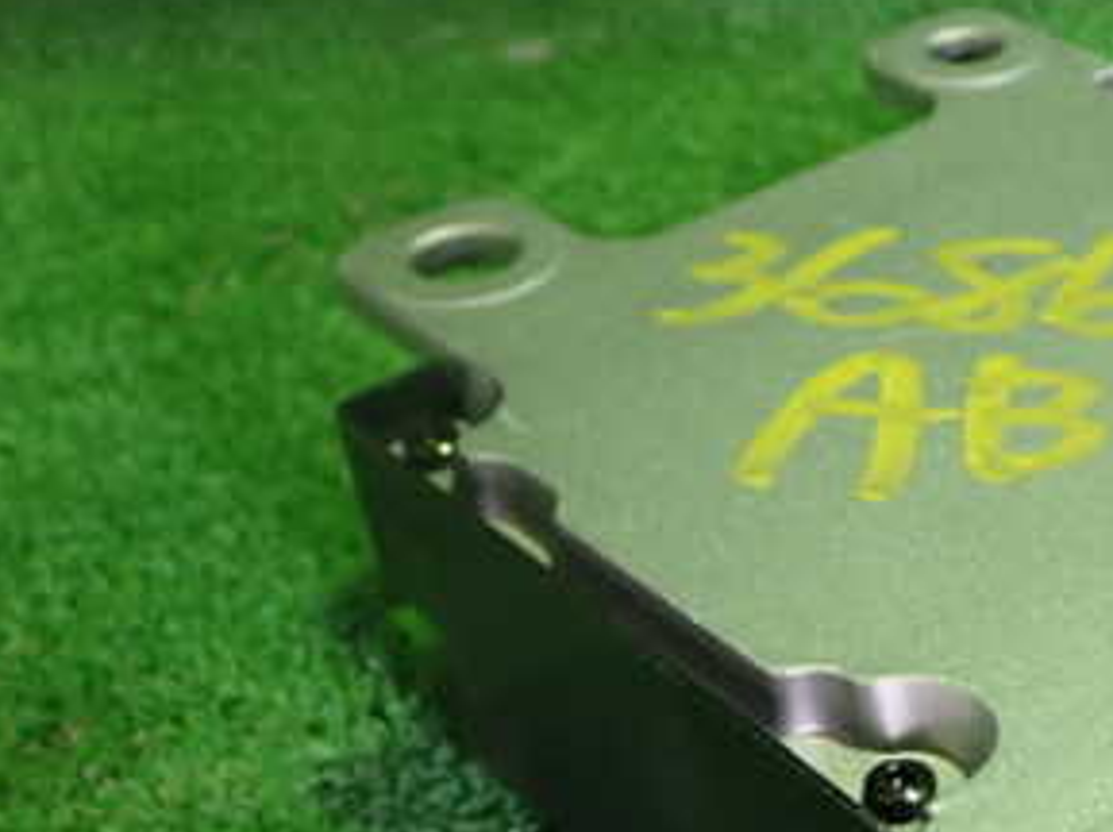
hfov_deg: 23.7
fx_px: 2537
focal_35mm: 79
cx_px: 1109
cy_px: 566
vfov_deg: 18.6
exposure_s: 1/40
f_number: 2.7
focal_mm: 6.83
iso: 640
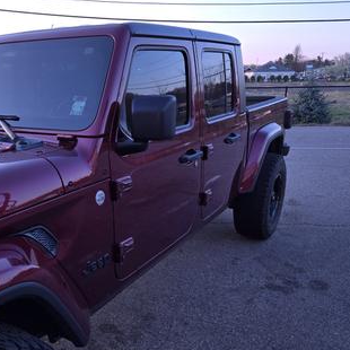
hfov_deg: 48.7
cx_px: 110
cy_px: 193
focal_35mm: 33
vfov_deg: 49.7
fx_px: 377
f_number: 1.8
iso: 40
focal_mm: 5.4
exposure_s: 1/60
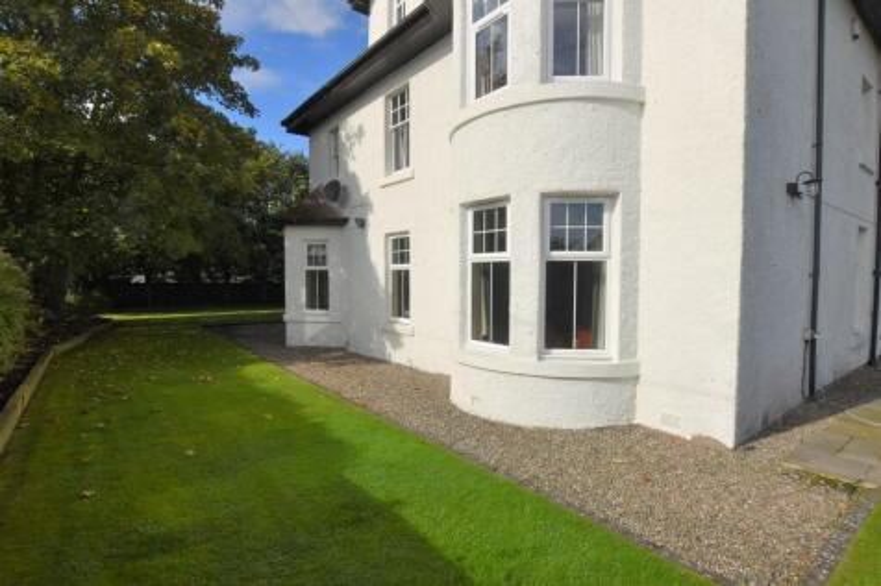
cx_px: 440
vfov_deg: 50.4
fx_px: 624
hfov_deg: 70.5
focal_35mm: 26
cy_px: 293
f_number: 13
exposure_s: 1/200
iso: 100
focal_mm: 17
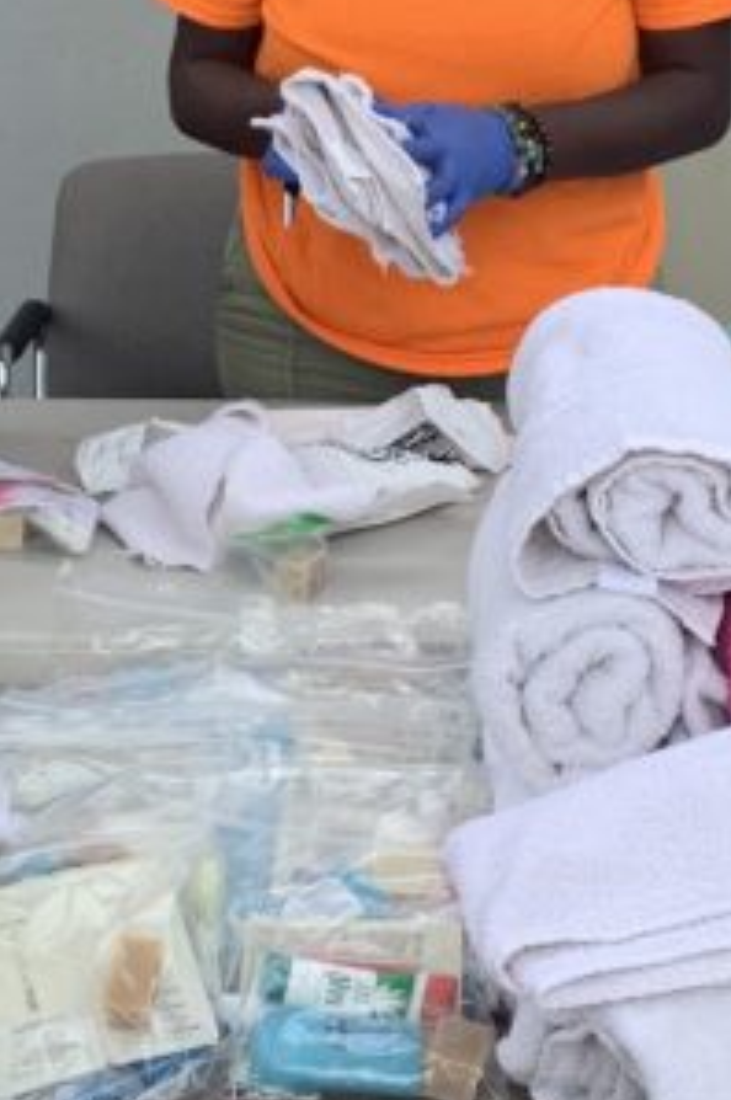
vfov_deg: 21.7
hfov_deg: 14.7
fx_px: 2839
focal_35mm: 93
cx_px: 347
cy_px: 236
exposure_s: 1/954
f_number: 1.8
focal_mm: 4.25
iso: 25
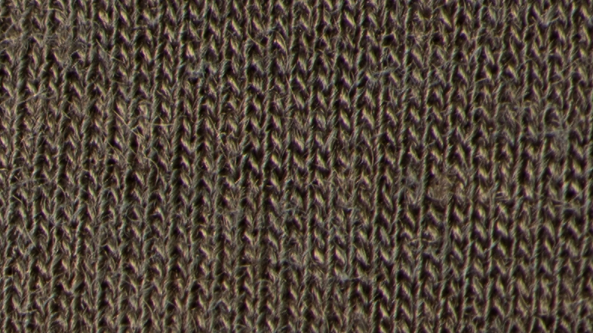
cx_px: -1357
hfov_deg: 2.5
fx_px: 13239
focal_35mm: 842
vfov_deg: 1.4
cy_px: 1444
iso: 100
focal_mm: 105
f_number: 16
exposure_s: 1/160
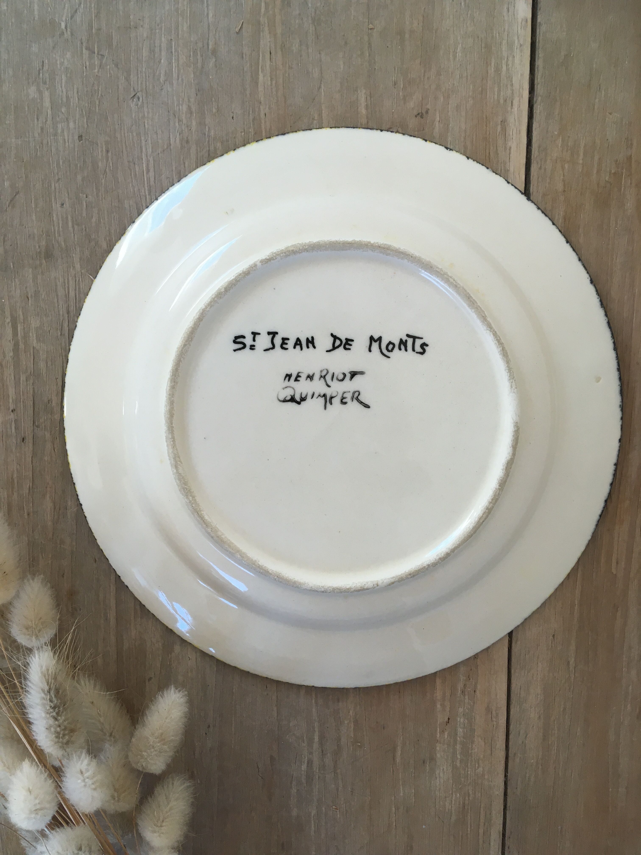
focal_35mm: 29
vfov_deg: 61.7
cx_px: 320
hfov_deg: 48.2
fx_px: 716
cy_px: 428
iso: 25
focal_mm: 4.15
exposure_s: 1/33
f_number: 2.2
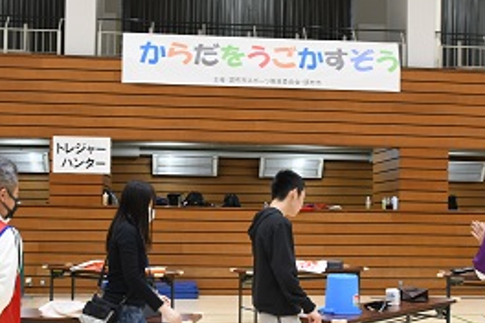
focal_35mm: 50
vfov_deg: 26.9
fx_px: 674
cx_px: 244
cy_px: 202
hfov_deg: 39.6
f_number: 5
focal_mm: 22
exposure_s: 1/100
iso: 1250
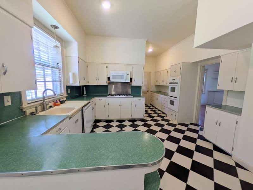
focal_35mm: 14
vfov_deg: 85.7
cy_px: 95
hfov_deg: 102.1
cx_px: 126
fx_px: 102
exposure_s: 1/65.6
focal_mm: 1.85
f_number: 2.2
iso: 70
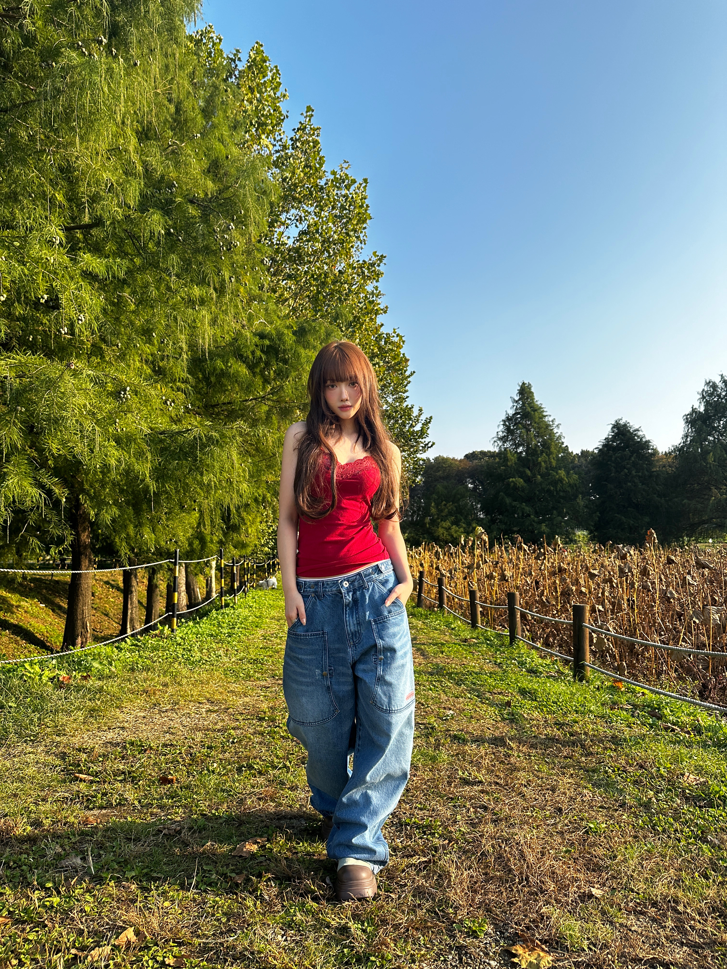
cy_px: 484
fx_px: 672
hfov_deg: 56.8
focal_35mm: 24
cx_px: 364
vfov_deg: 71.6
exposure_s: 1/1949
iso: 80
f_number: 1.78
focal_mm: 6.86
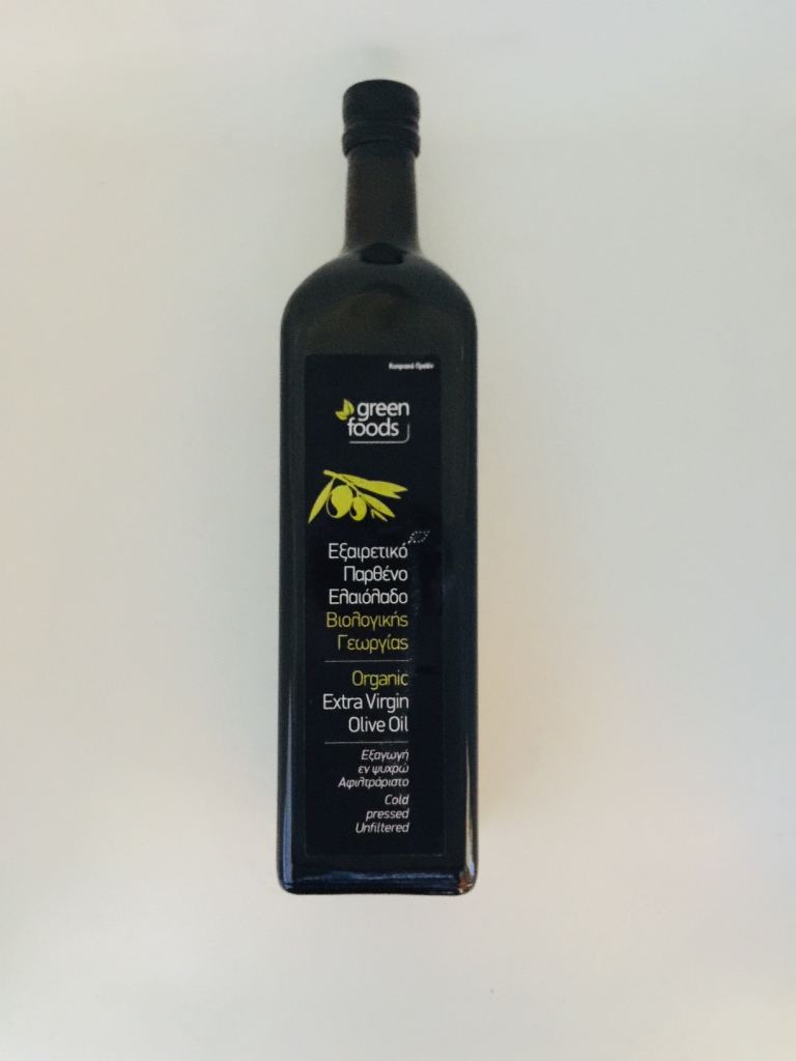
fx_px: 889
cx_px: 398
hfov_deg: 48.2
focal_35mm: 29
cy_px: 530
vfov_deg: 61.7
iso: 160
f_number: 2.2
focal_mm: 4.15
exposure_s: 1/4
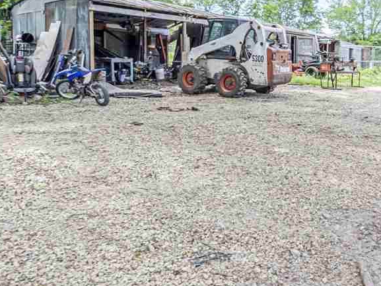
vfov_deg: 43.0
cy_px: 78
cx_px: 310
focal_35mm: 32
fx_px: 352
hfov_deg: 52.8
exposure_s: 1/60
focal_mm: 10
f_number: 7.1
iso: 100
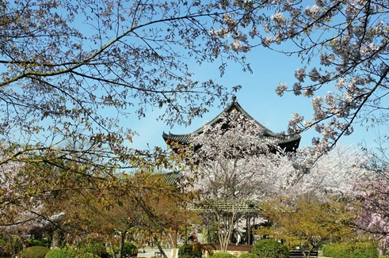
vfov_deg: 29.8
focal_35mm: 44
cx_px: 239
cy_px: 205
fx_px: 475
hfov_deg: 44.2
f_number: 13
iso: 800
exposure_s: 1/1000
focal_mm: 18
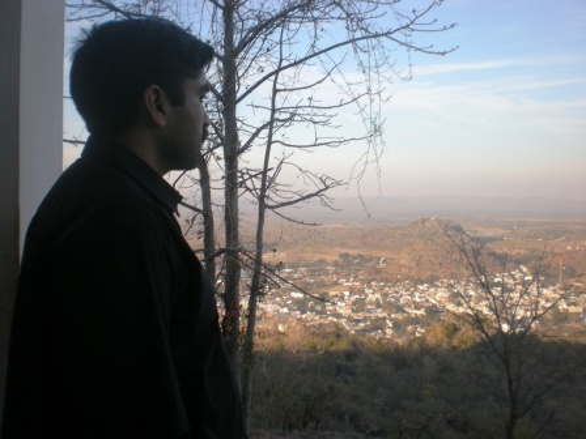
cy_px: 220
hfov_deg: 49.0
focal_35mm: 38
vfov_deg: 37.7
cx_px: 293
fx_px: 643
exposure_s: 1/160
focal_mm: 6.3
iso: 64
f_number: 4.6
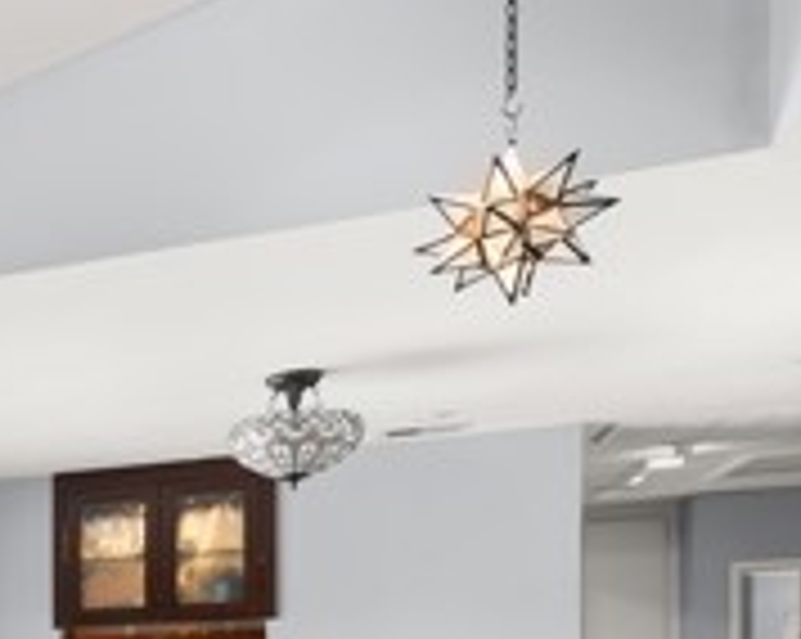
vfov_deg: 25.5
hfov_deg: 23.7
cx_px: -526
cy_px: 745
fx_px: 1279
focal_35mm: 54
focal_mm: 16
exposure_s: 1/3
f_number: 9
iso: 640
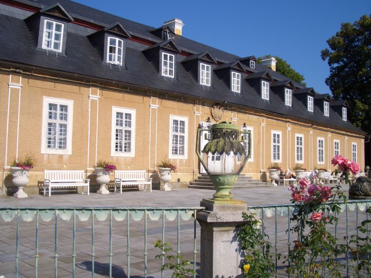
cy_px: 140
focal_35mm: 36
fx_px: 386
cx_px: 190
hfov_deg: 51.4
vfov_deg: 39.6
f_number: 4.3
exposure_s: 1/640
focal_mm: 5.8
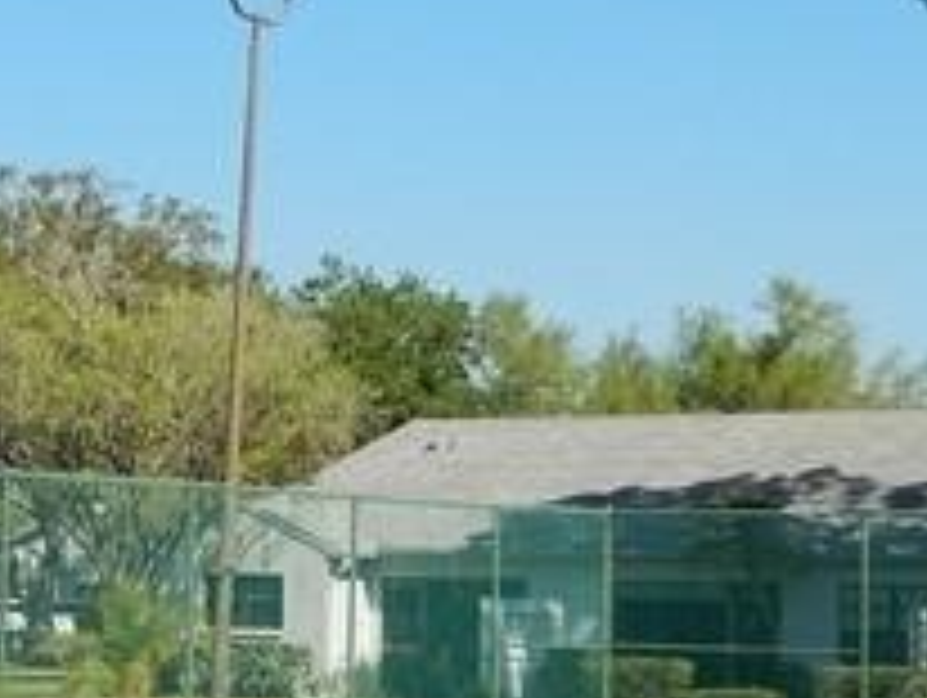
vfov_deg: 12.0
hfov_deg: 15.8
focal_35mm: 124
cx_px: 212
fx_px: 3325
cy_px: 266
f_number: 3.4
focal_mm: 4.5
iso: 125
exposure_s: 1/1500
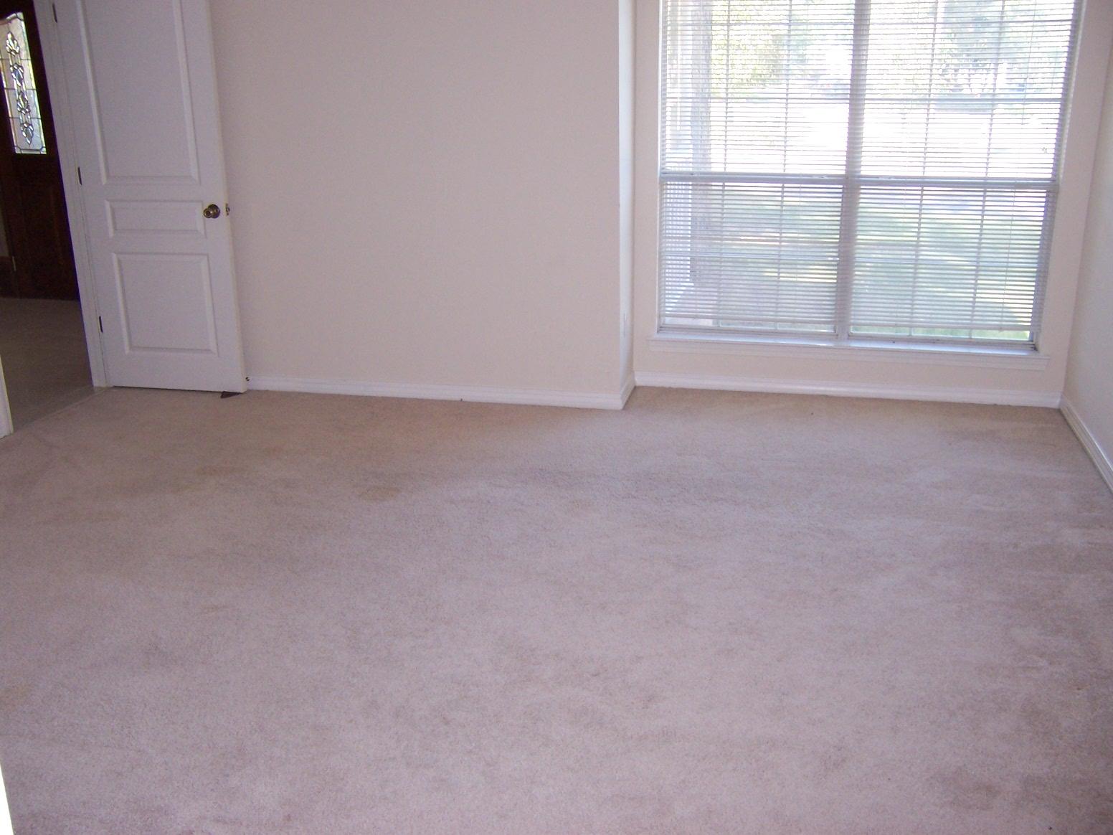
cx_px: 556
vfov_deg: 42.9
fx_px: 1061
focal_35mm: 33
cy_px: 418
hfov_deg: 55.4
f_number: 2.8
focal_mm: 5.5
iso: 140
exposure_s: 1/60
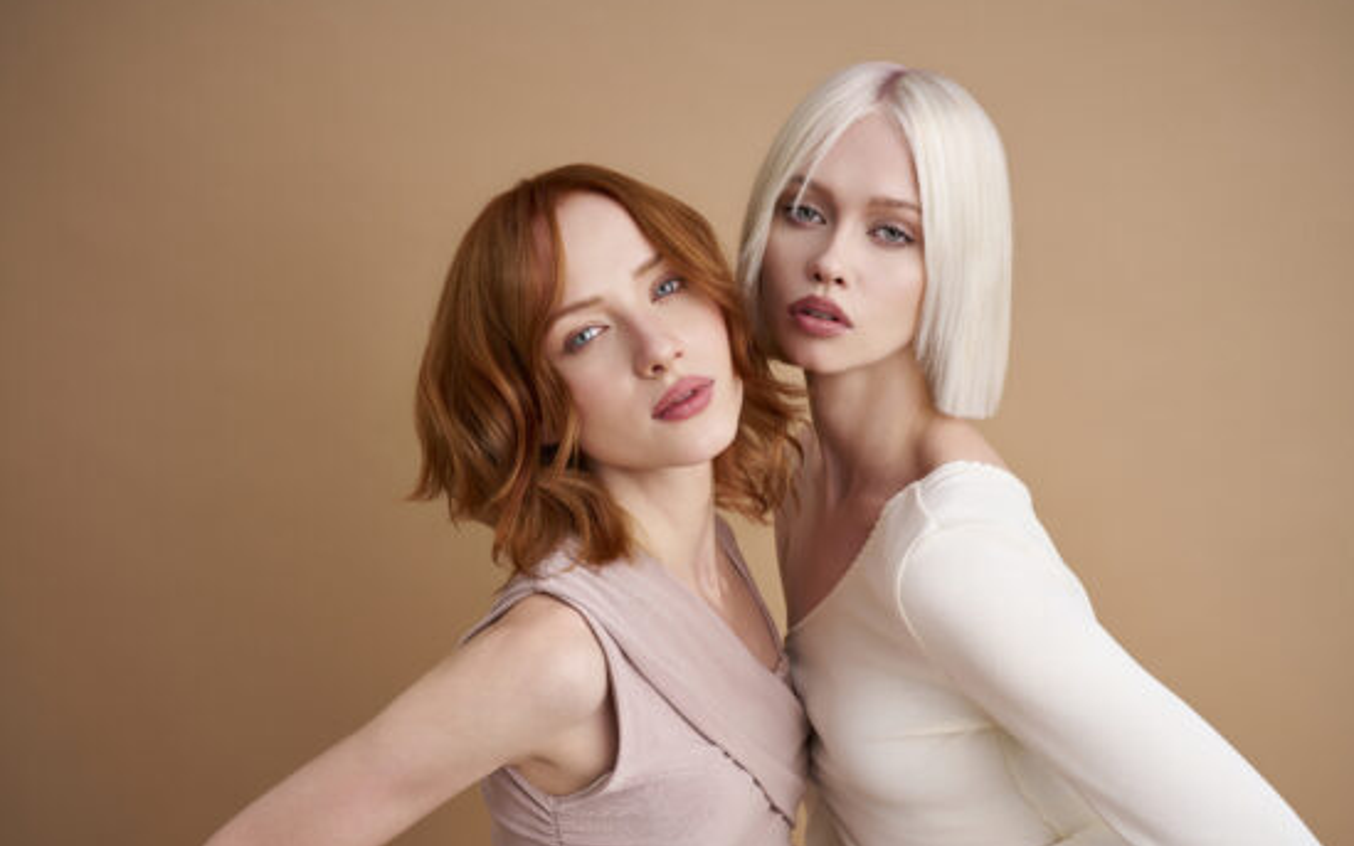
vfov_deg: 24.9
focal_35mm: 52
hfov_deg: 38.9
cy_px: 425
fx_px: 1919
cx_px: 668
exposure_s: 1/160
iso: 160
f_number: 6.3
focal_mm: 50
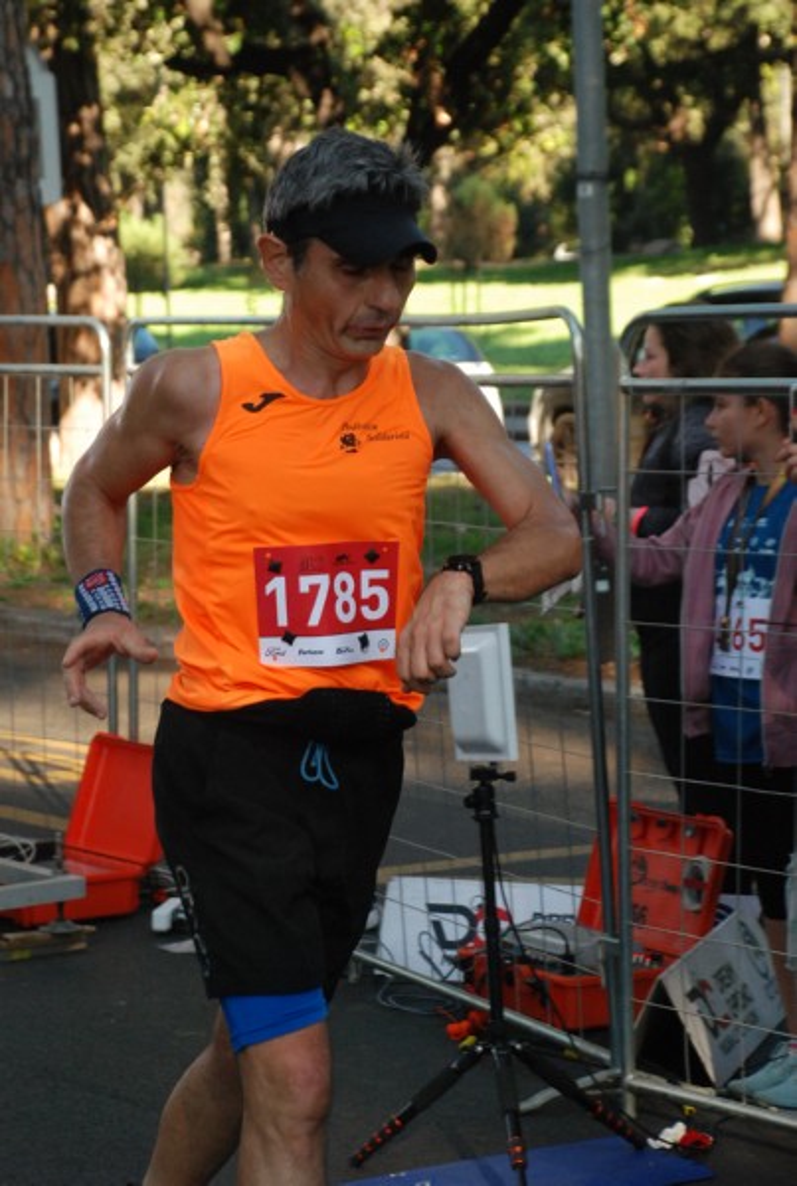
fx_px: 3469
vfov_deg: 19.4
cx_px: 398
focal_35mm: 105
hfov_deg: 13.1
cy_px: 593
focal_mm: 70
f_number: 5.6
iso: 1000
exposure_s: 1/400
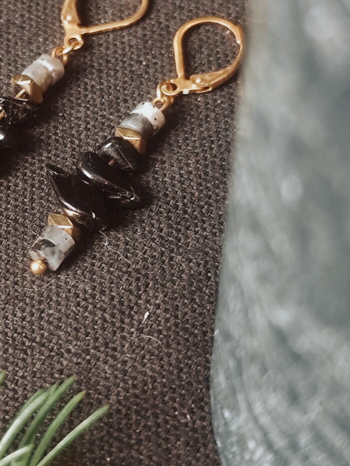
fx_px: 1133
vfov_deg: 23.2
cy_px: 172
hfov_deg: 17.3
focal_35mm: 84
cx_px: 37
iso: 1000
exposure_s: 1/25
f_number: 1.65
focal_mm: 6.19
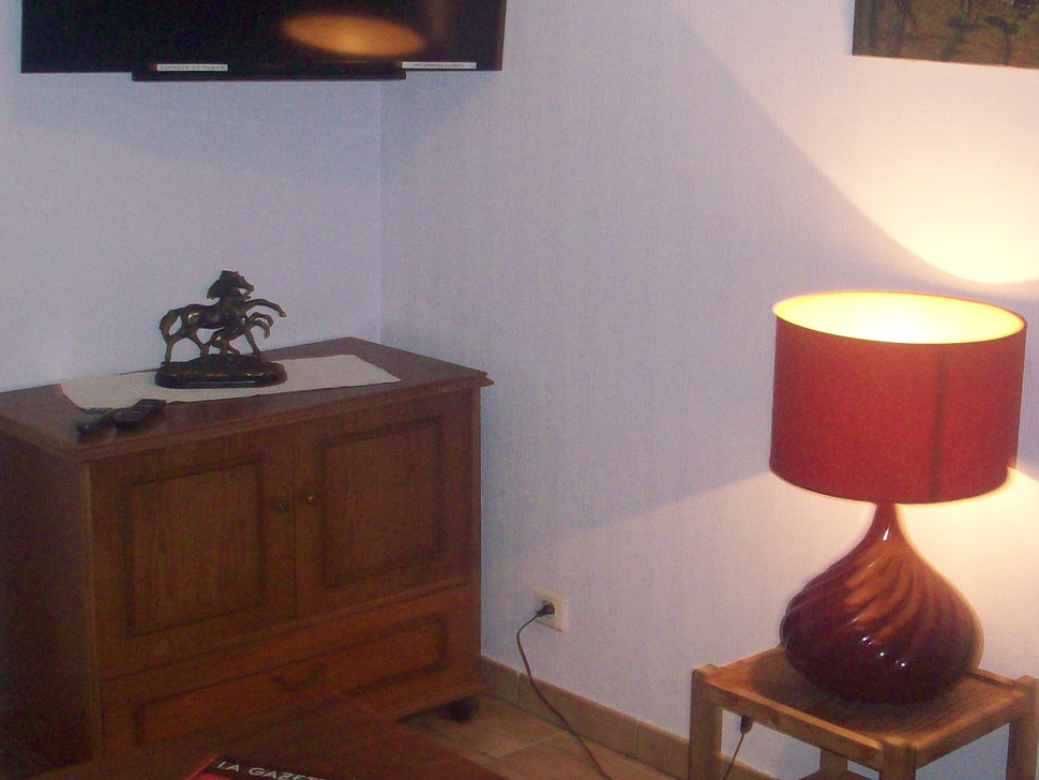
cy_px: 284
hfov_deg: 31.7
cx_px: 485
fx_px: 1831
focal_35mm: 61
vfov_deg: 24.0
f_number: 2.8
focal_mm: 6.2
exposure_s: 1/45
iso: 160
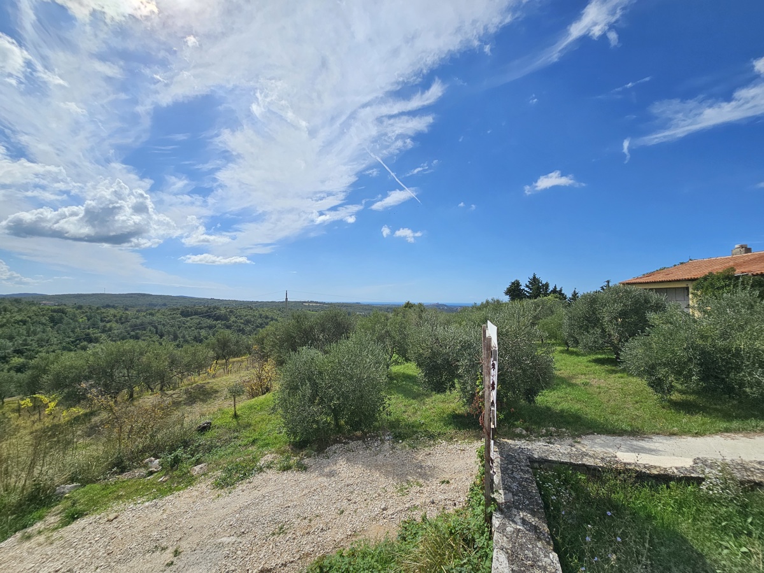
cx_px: 382
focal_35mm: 13
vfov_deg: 89.9
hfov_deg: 106.2
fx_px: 287
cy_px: 286
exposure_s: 1/6601
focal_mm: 2.2
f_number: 2.2
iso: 50
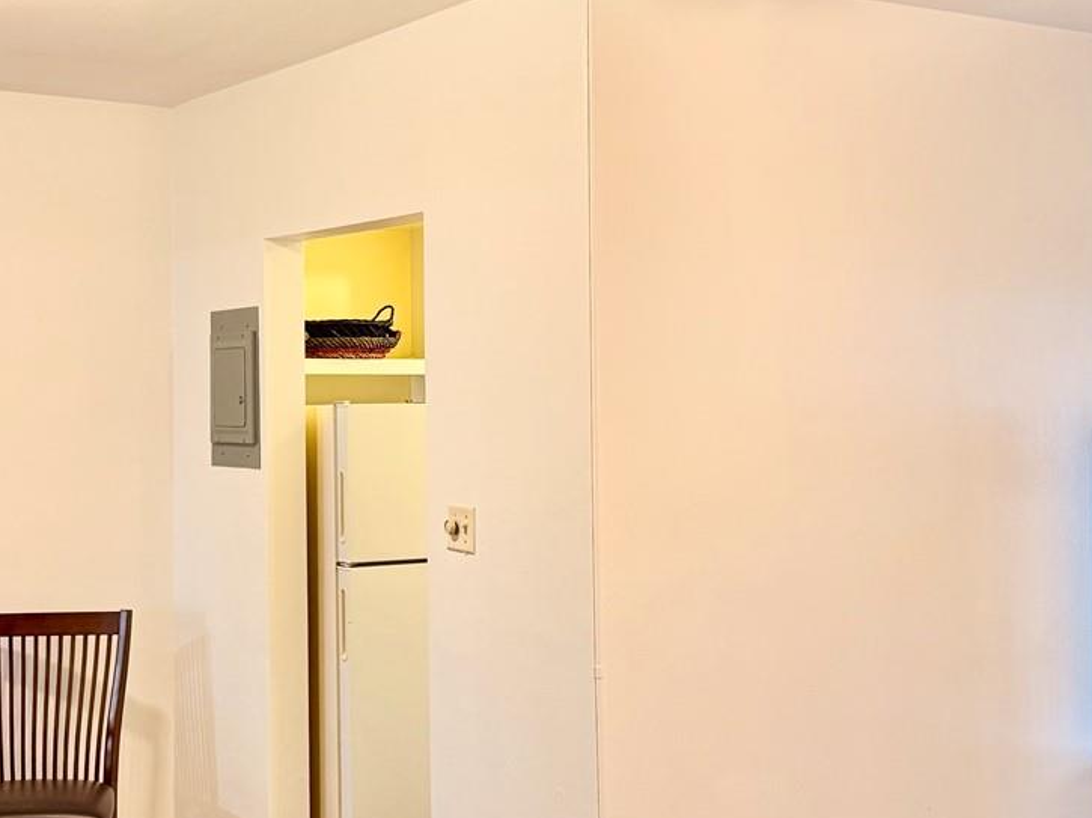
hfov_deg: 35.8
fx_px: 1671
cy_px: 371
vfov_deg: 27.5
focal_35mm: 53
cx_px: 360
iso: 200
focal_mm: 6.76
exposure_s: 1/60
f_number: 1.78
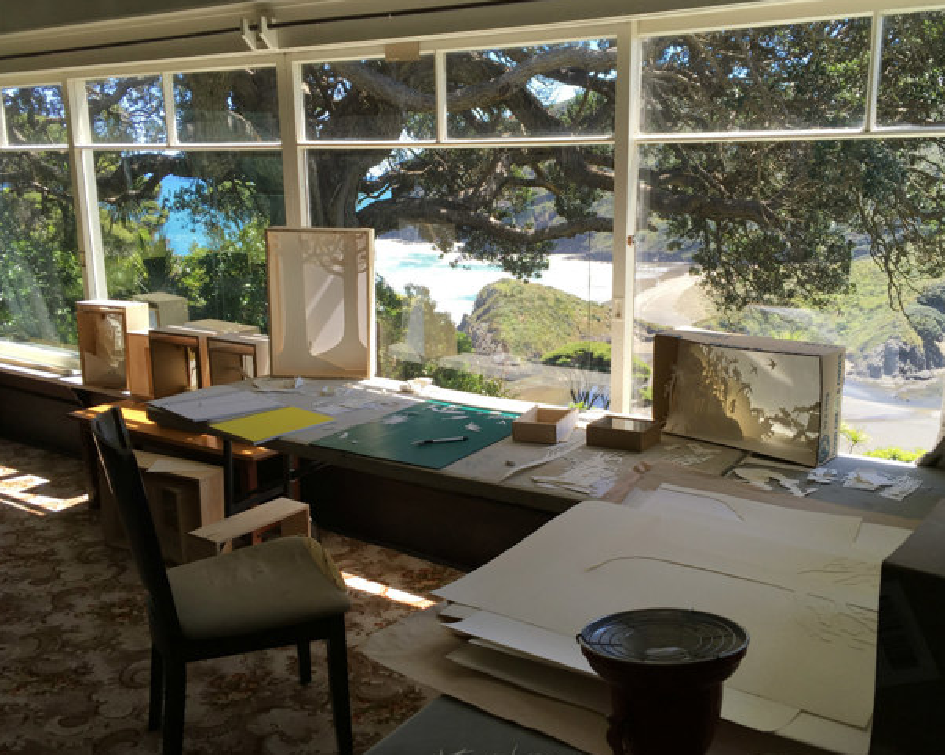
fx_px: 895
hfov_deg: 55.5
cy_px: 372
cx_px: 527
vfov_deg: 45.8
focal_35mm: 32
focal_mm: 4.15
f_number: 2.2
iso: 25
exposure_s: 1/390
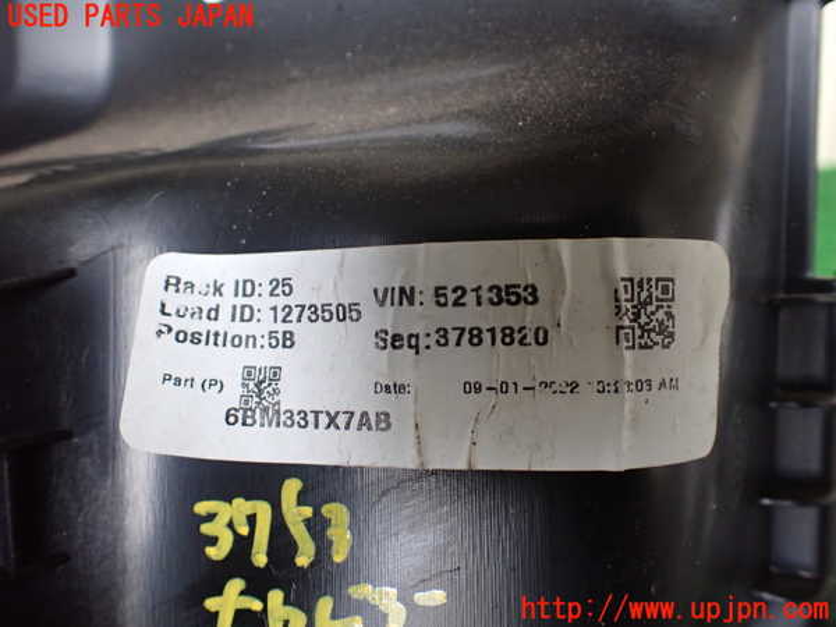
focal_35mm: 30
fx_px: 725
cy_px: 314
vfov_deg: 46.8
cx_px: 418
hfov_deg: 60.0
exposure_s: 1/100
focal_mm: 5.4
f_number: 2.3
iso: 800
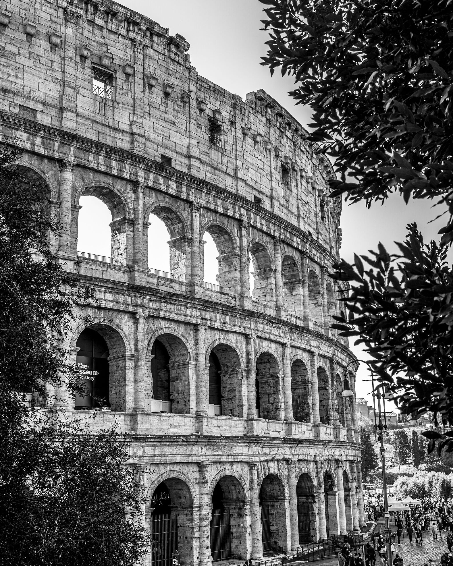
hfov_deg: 37.3
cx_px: 226
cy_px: 298
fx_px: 670
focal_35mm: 40
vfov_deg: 45.8
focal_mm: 35
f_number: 8
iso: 200
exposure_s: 1/160
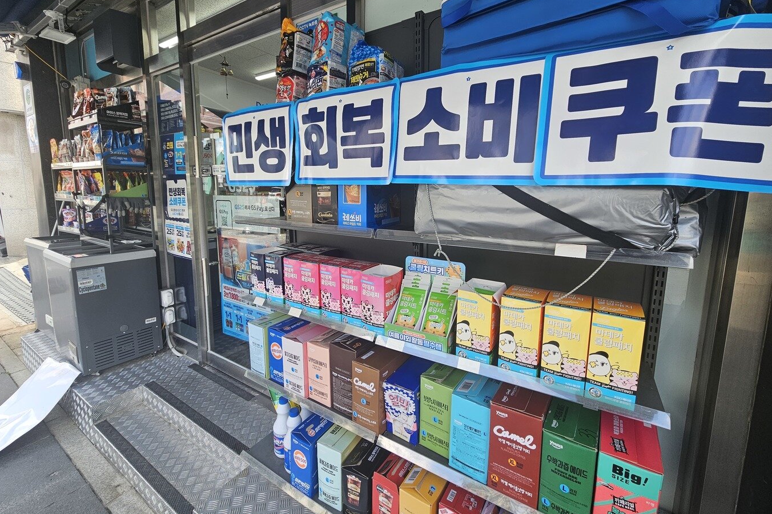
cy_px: 236
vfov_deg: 81.0
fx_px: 300
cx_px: 386
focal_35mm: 14
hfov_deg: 104.3
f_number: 2.2
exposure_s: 1/172
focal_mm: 2.2
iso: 50
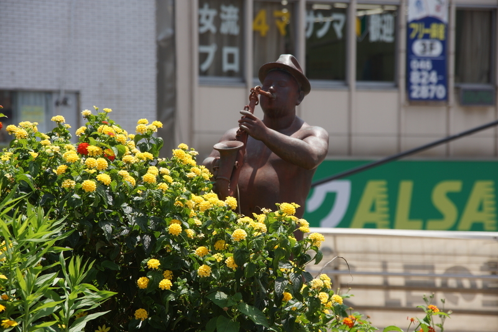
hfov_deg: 13.7
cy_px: 166
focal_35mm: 150
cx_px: 249
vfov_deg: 9.1
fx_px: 2074
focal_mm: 100
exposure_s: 1/320
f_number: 8
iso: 100
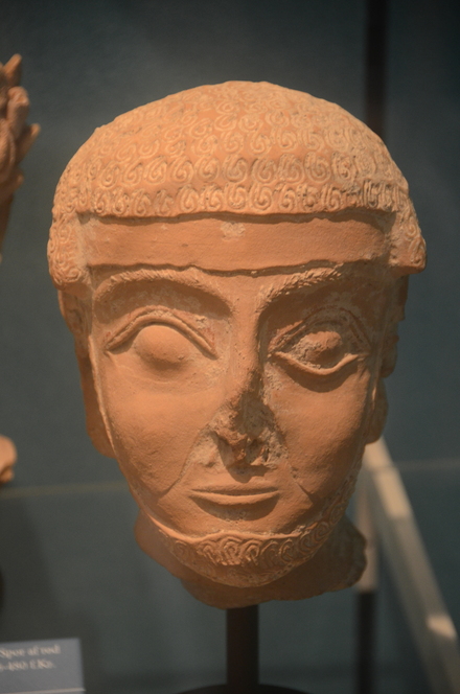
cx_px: 230
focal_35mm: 195
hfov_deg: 7.0
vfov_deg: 10.6
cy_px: 347
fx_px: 3753
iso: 1000
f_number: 5.6
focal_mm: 130
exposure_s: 1/60
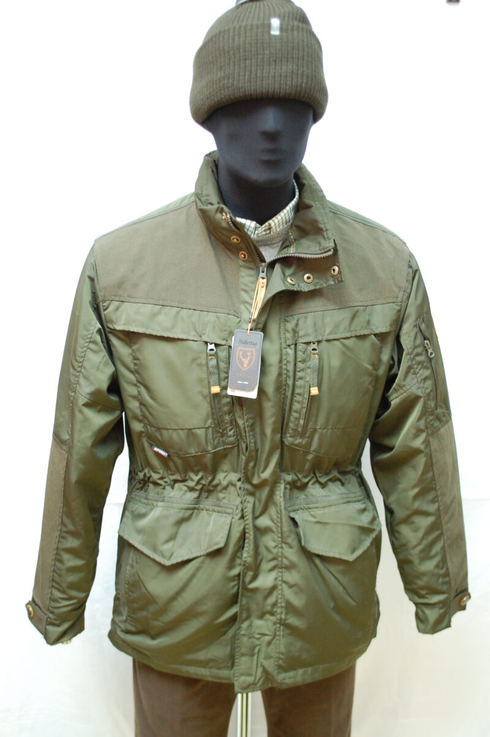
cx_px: 245
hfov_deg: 29.8
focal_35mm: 45
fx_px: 920
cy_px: 368
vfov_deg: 43.6
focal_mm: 30
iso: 1000
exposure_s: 1/8
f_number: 4.8
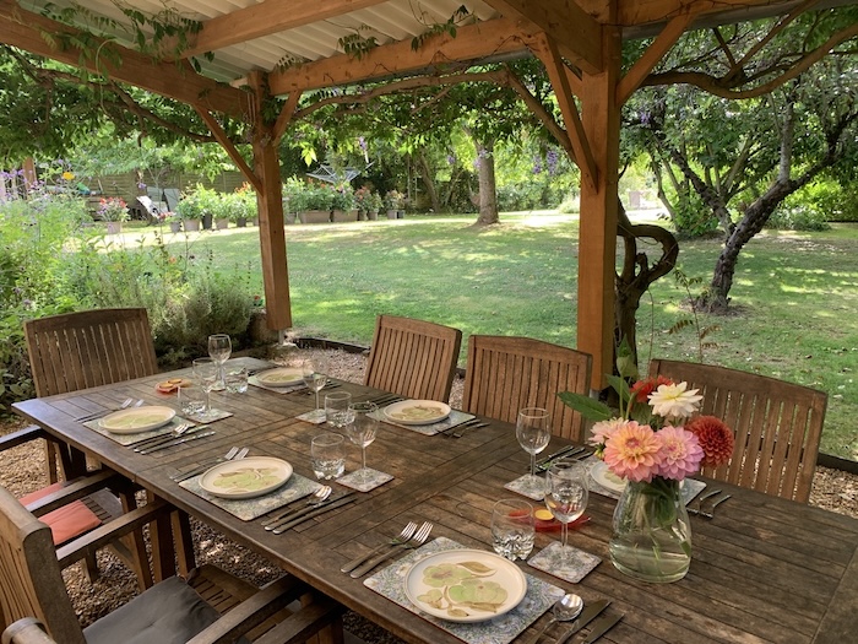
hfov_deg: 67.3
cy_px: 322
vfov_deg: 53.1
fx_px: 644
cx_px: 429
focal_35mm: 26
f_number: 1.8
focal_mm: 4.25
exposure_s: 1/121
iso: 50
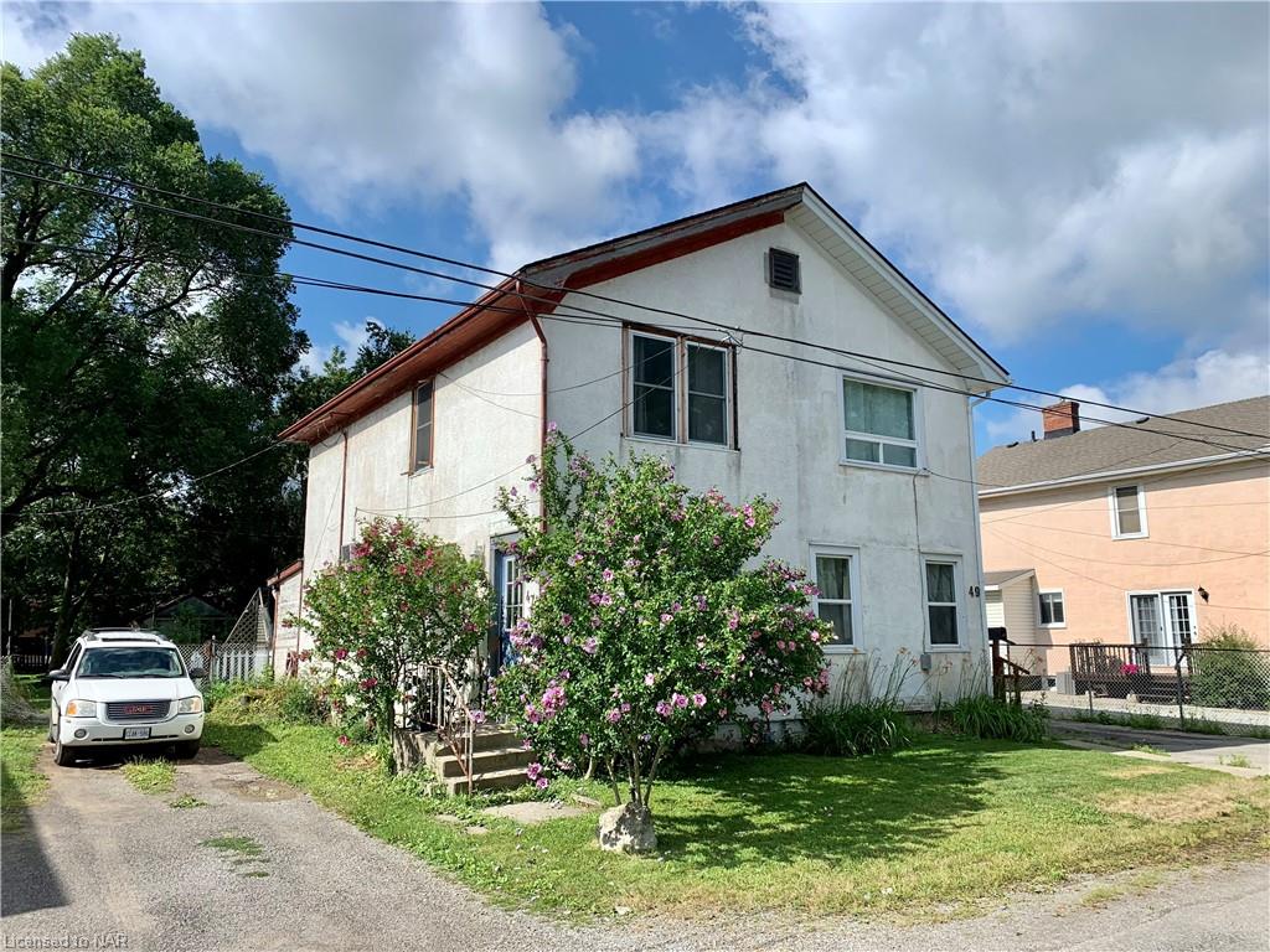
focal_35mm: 26
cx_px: 635
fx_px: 954
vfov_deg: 53.1
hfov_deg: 67.3
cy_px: 476
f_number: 1.8
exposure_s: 1/2681
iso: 25
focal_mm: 4.25
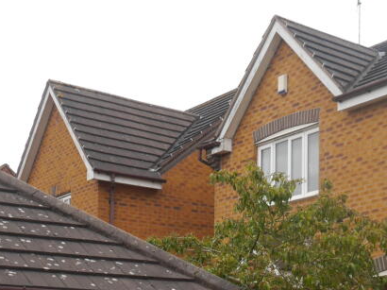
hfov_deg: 27.2
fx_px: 782
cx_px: 312
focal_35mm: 70
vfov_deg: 20.3
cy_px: 290
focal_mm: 14
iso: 160
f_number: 5
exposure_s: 1/160
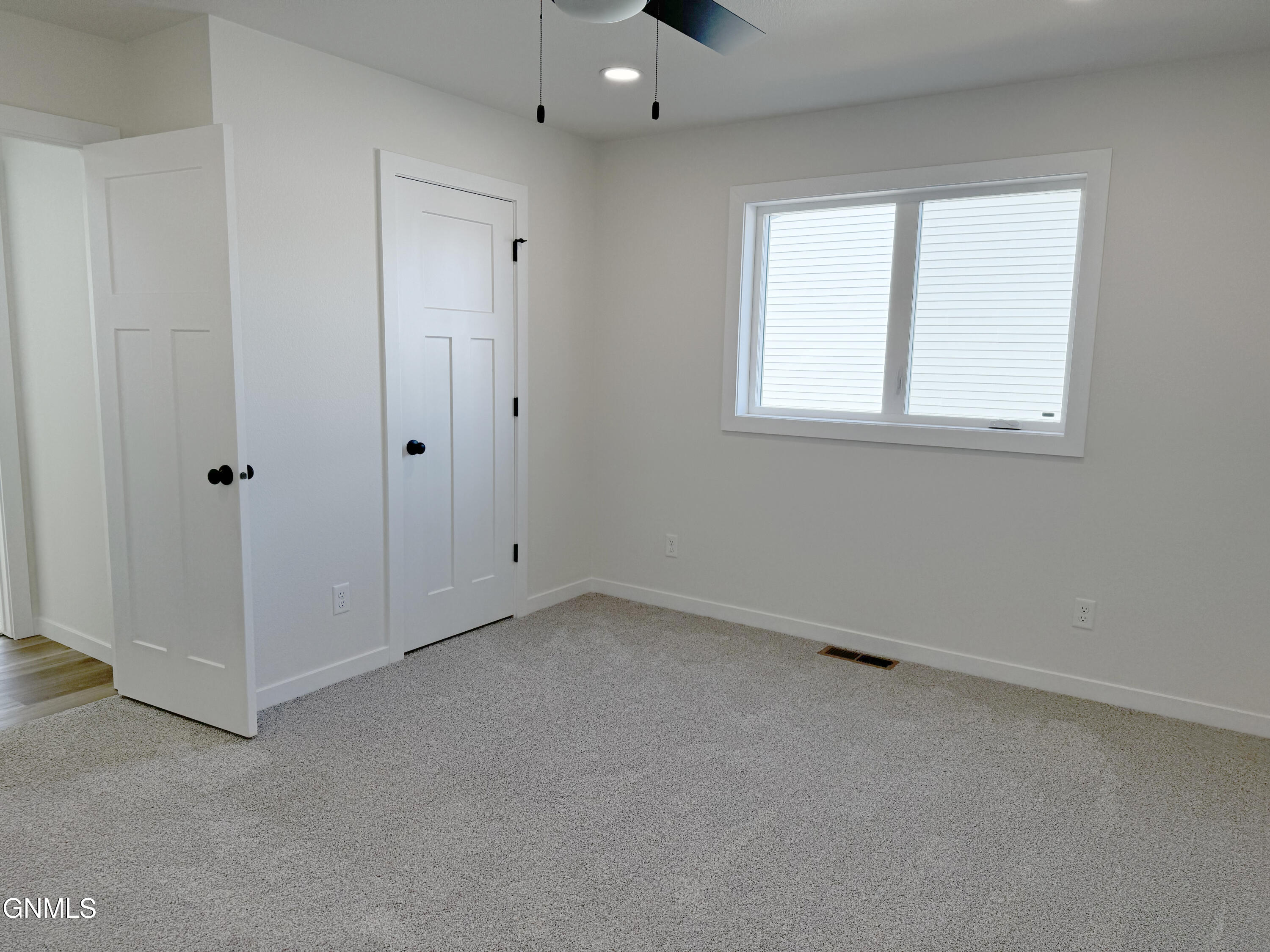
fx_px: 881
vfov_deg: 56.8
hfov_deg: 71.6
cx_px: 635
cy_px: 476
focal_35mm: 24
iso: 80
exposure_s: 1/1524
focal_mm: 6.76
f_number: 1.78
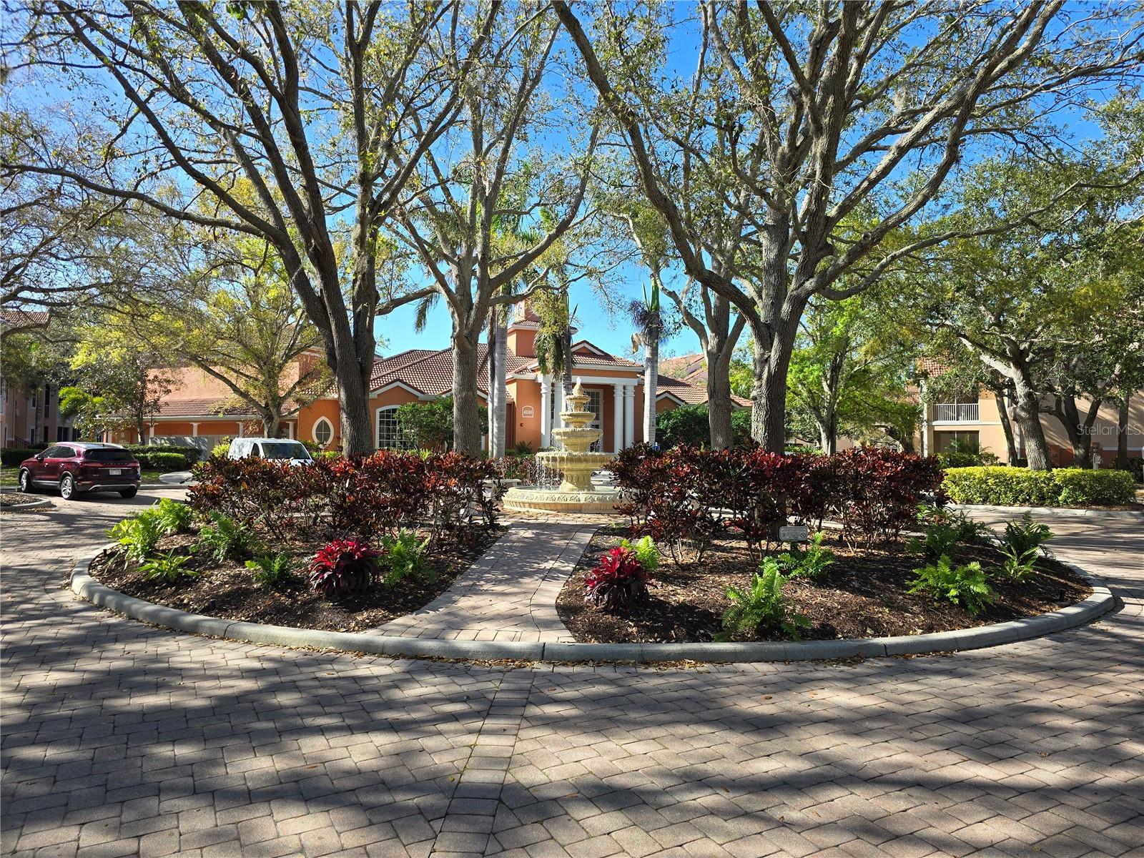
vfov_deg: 58.9
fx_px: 760
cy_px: 429
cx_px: 572
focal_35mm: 23
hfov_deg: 73.9
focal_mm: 6.3
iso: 12
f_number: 1.7
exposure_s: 1/291
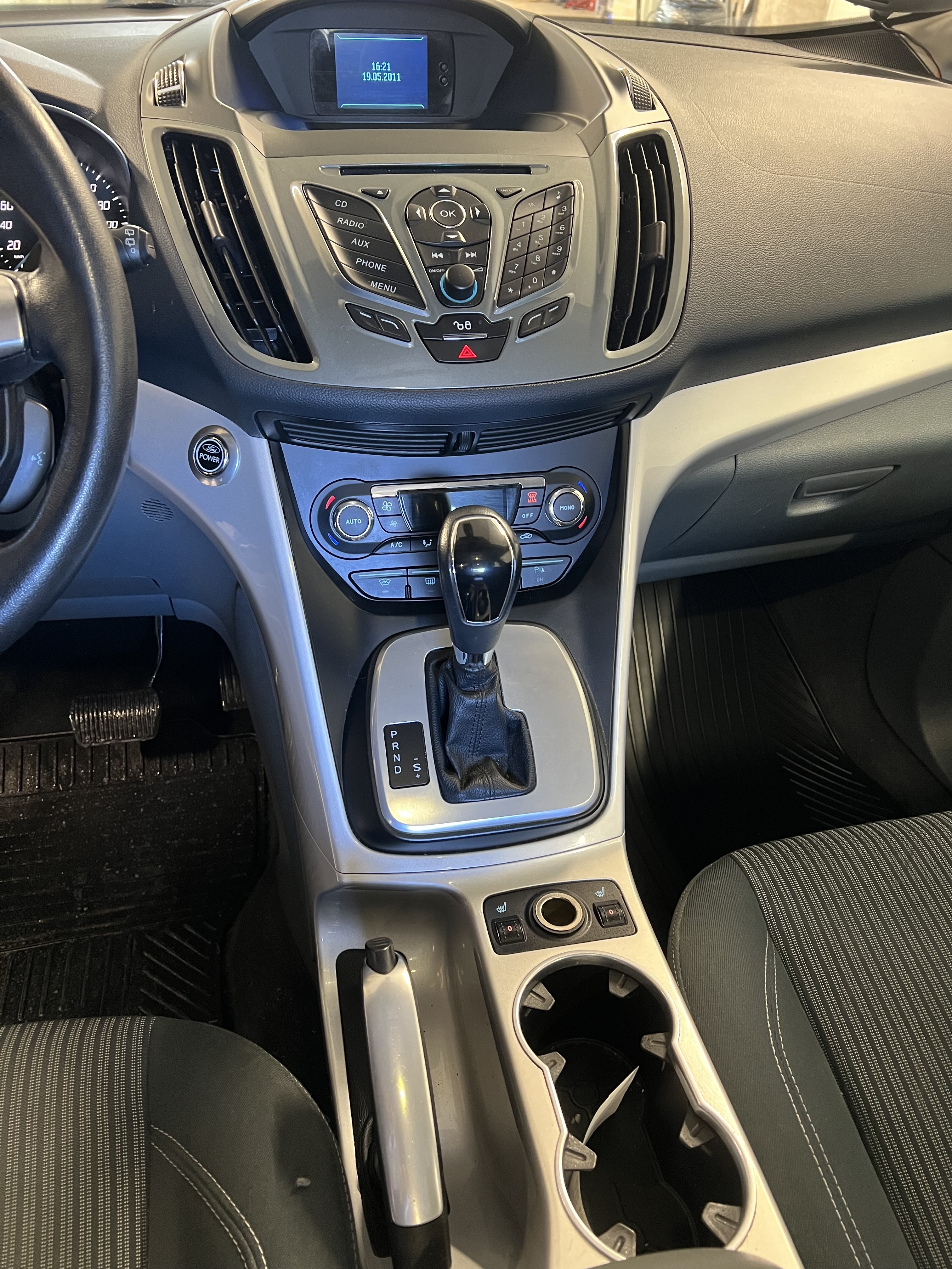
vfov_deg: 67.3
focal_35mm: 26
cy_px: 634
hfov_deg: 53.1
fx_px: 953
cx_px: 476
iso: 400
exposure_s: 1/50
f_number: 1.5
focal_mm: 5.7
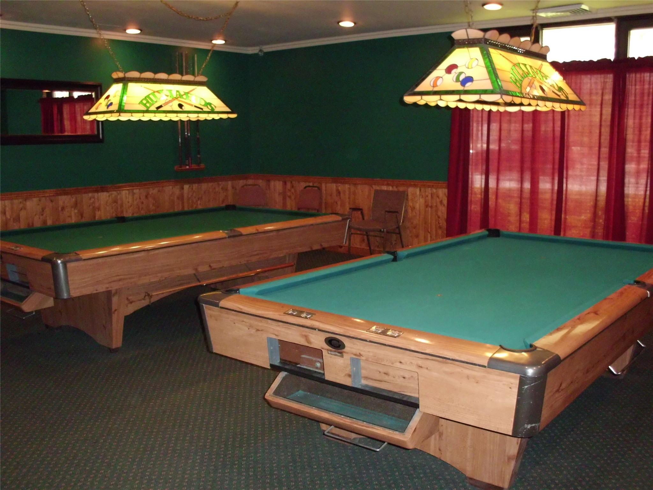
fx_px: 679
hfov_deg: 51.4
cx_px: 326
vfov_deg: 39.7
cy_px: 245
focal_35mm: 36
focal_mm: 6.3
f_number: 2.9
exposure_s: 1/60
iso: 400
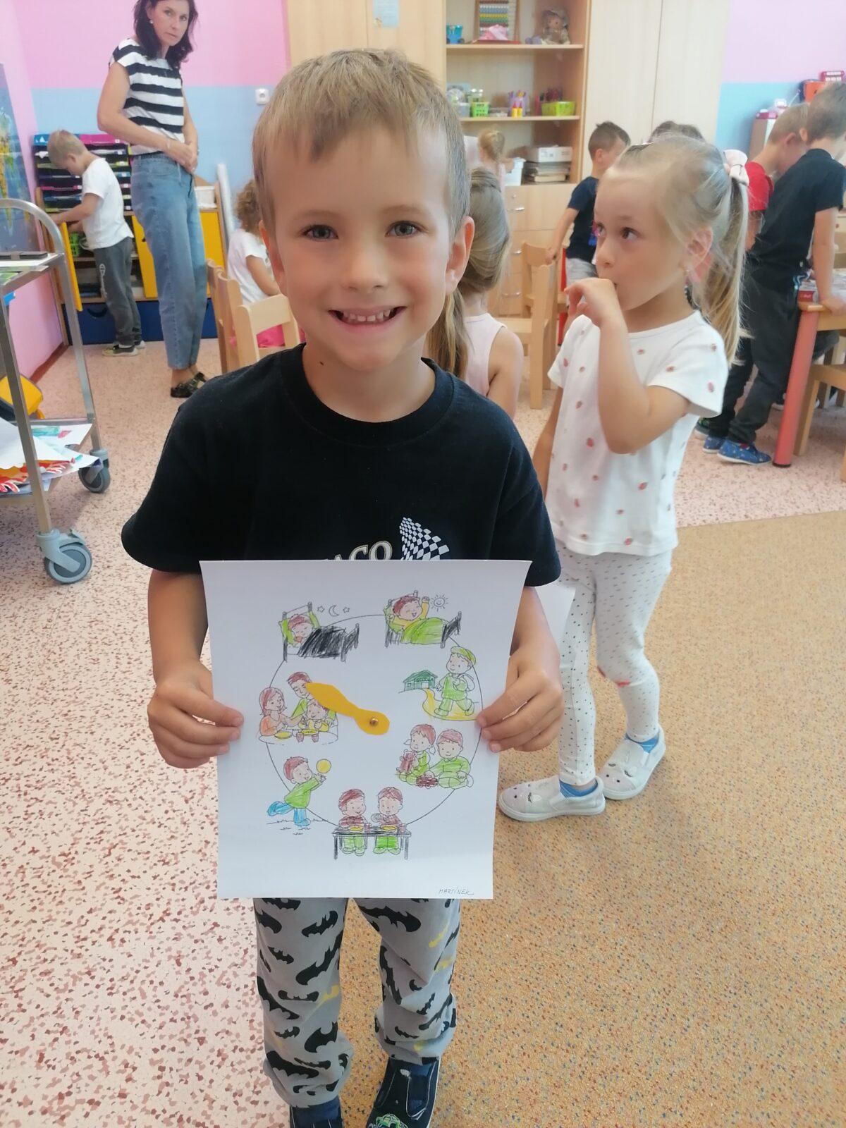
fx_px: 880
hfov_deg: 51.4
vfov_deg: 65.3
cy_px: 564
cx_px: 423
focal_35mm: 27
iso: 160
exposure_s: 1/50
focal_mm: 4.75
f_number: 1.8
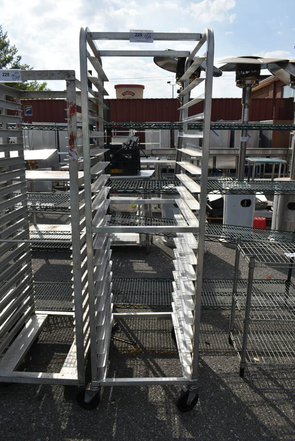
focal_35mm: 27
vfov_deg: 67.3
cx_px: 148
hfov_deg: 48.0
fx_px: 331
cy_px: 220
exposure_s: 1/400
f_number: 8
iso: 100
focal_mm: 18
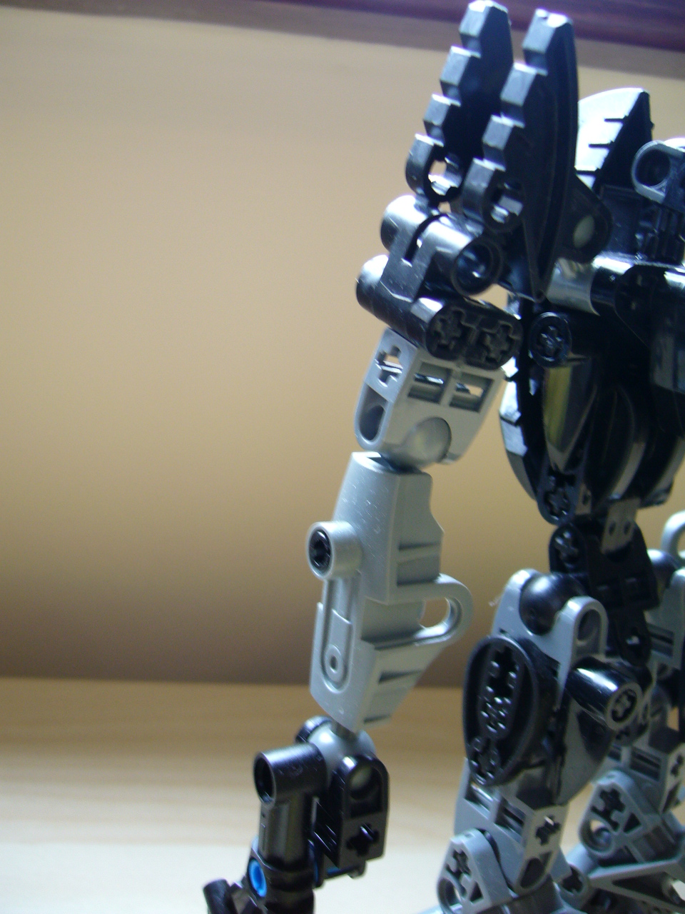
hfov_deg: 40.7
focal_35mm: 35
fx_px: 923
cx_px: 342
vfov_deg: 52.6
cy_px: 457
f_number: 2.8
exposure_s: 1/25
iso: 100
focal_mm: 5.8
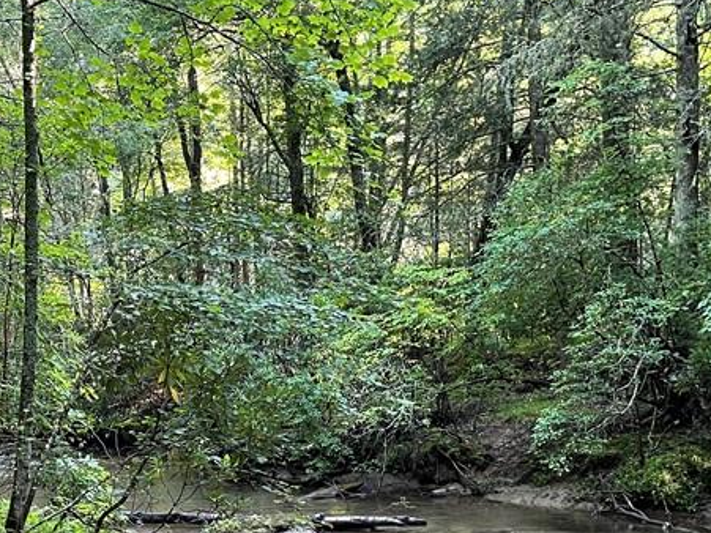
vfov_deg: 24.4
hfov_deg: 31.4
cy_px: 434
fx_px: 1212
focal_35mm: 59
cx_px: 95
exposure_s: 1/82
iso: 125
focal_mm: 5.1
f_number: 1.6
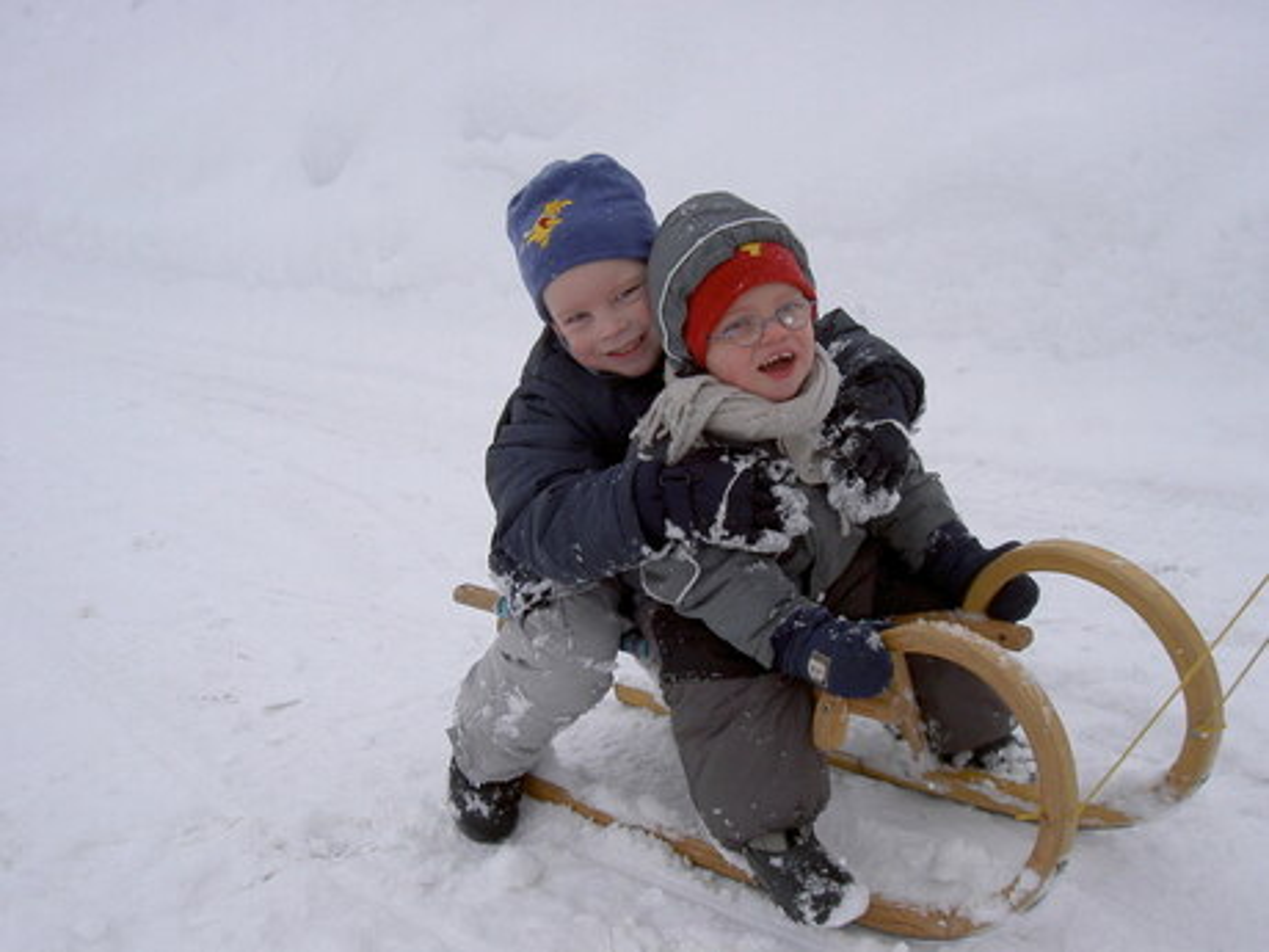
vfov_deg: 36.8
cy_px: 476
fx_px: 1430
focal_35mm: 39
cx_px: 634
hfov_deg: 47.9
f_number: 4.7
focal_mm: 8
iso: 100
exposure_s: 1/588
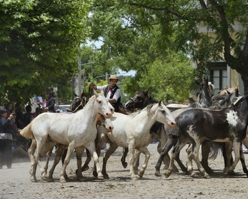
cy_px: 100
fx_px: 1667
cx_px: 147
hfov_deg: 8.5
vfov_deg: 6.8
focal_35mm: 227
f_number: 9
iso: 400
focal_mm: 200
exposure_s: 1/800
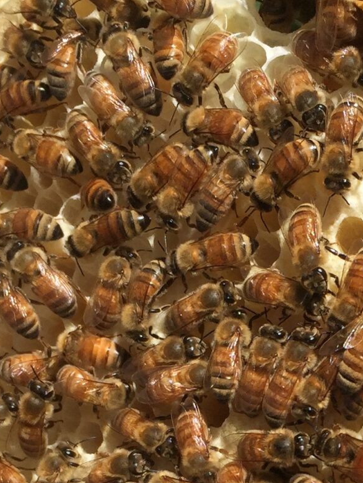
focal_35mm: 95
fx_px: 1328
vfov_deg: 19.7
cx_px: 328
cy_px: 534
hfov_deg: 15.4
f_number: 2.2
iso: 32
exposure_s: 1/2326
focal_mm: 4.15
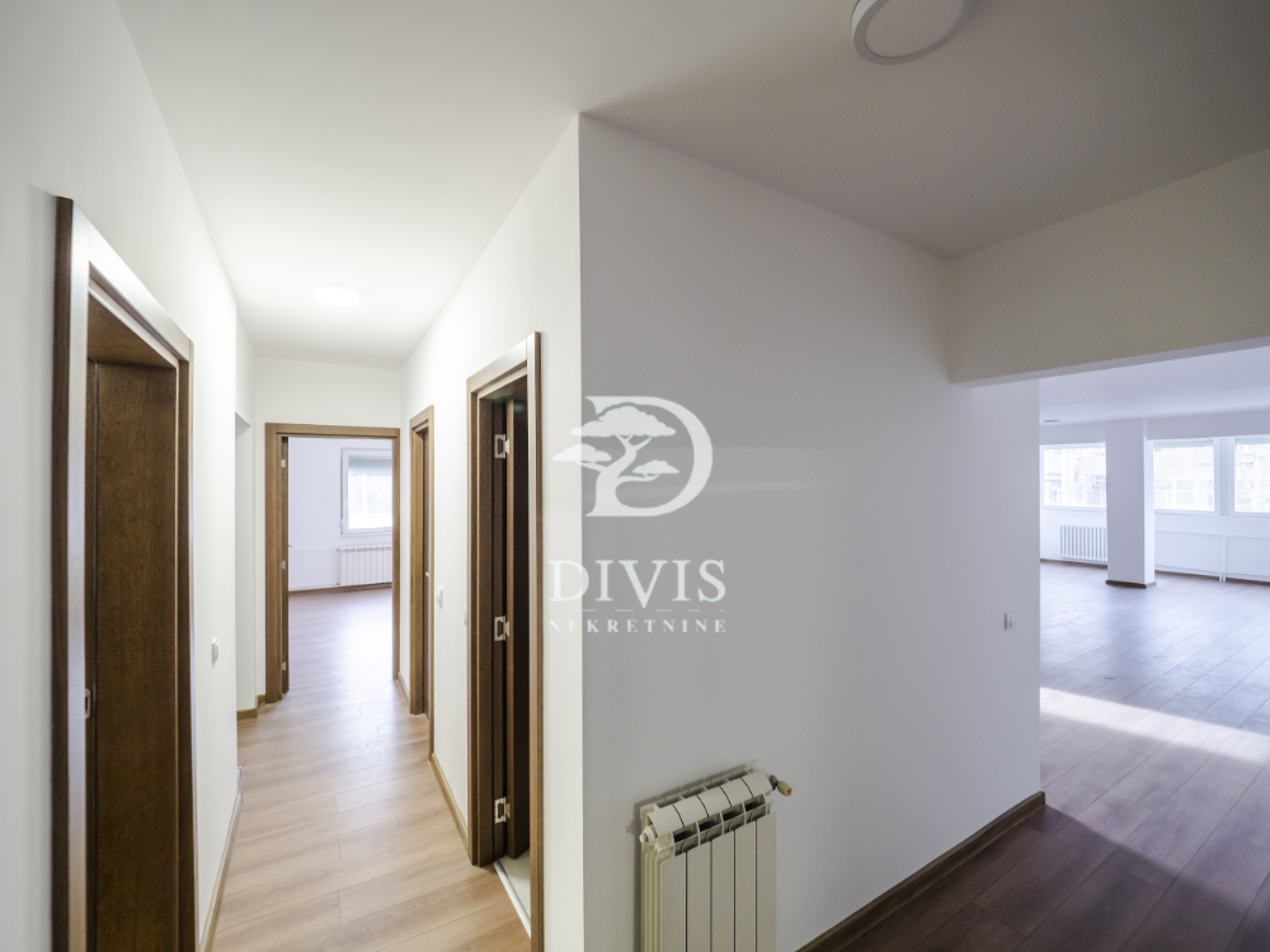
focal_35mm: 14
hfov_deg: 102.1
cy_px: 476
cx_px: 635
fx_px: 514
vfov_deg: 85.7
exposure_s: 1/20
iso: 400
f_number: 4
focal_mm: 7
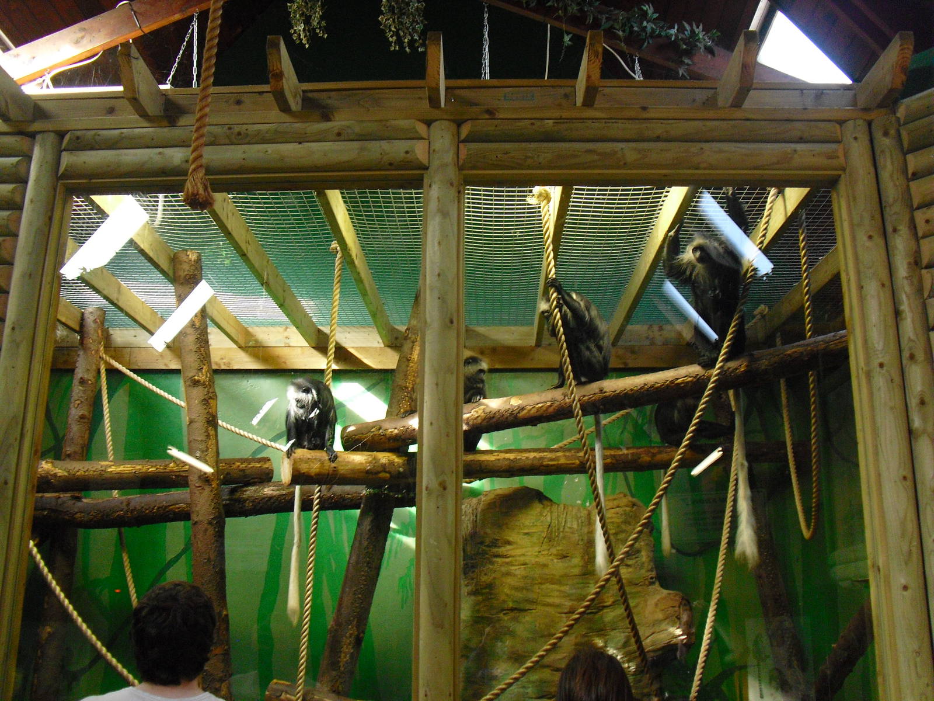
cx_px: 467
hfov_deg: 51.4
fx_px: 971
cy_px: 350
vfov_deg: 39.7
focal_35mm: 36
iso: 400
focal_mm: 6.3
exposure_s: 1/80
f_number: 3.1
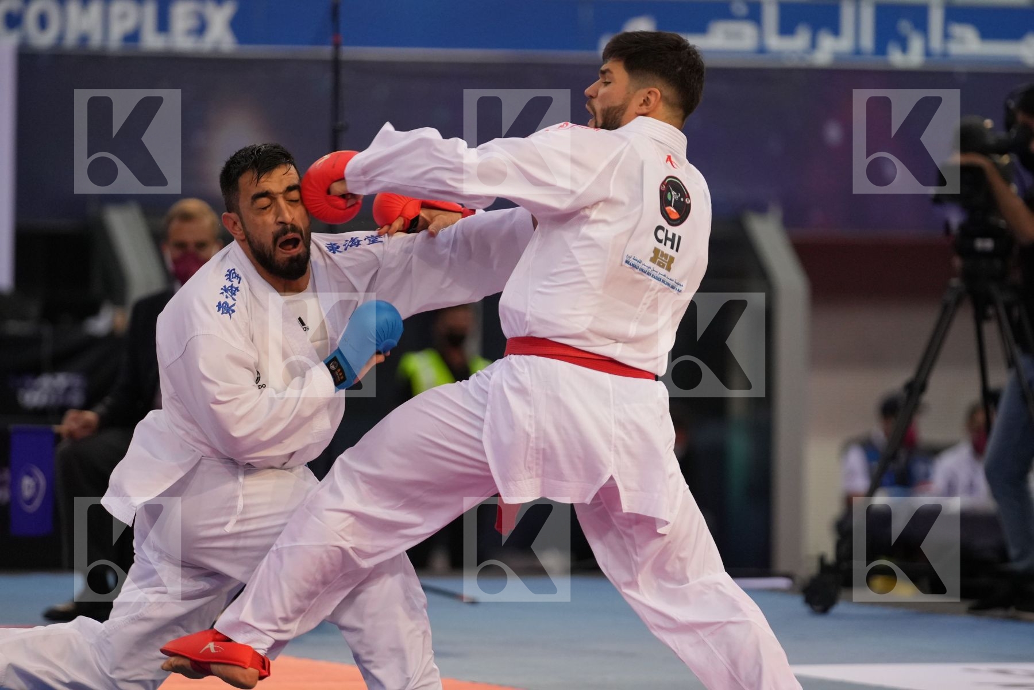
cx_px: 517
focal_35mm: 276
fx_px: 7927
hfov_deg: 7.5
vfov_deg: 5.0
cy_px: 345
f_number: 2.8
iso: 1600
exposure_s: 1/1000
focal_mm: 184
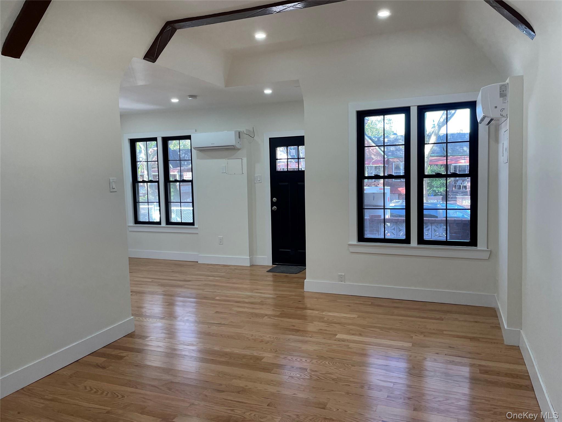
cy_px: 211
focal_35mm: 26
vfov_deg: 53.1
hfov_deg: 67.3
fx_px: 422
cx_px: 281
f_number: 1.6
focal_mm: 4.2
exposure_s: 1/120
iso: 100
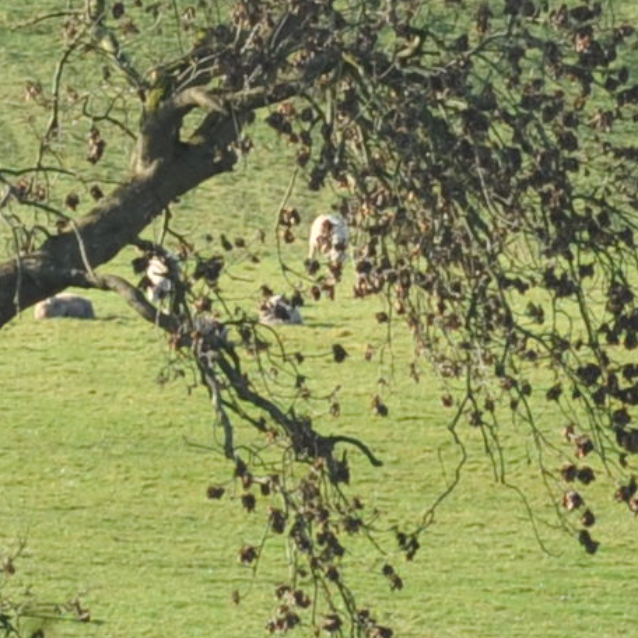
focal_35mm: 1188
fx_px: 24772
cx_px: -14
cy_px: 478
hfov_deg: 1.5
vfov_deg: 1.5
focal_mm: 150
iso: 400
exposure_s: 1/160
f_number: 11
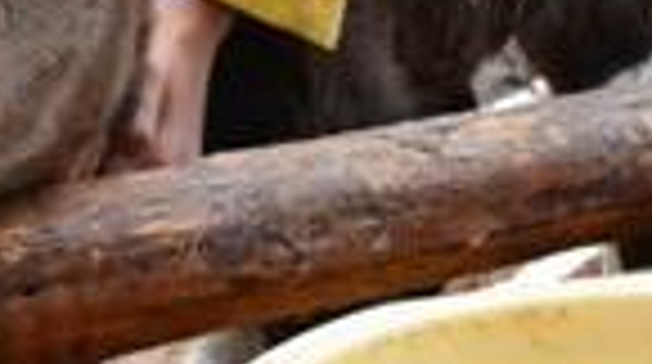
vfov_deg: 11.0
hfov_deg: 19.5
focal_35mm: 107
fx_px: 1847
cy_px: -110
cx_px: 27
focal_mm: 22
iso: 1250
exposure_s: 1/15
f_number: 4
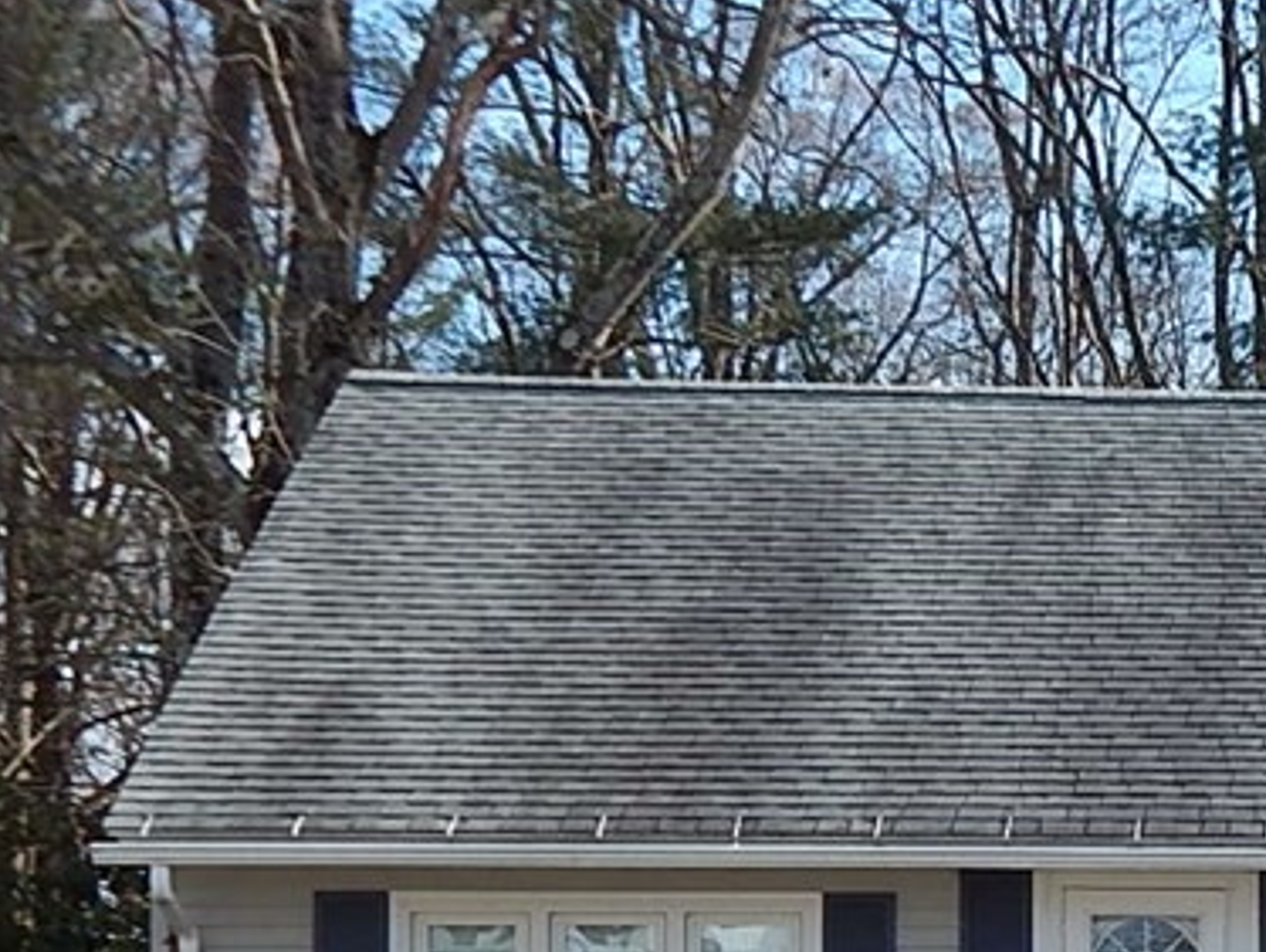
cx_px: 1696
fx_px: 3806
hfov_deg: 17.6
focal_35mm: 104
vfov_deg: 13.9
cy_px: 1088
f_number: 3.4
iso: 125
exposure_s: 1/800
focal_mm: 6.8
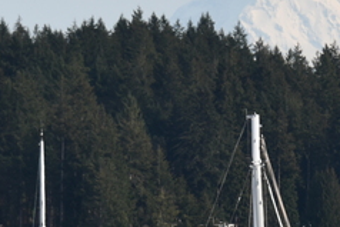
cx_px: 507
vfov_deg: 2.4
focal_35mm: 564
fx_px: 5330
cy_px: 401
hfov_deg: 3.6
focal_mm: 105
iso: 100
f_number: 8
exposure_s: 1/250
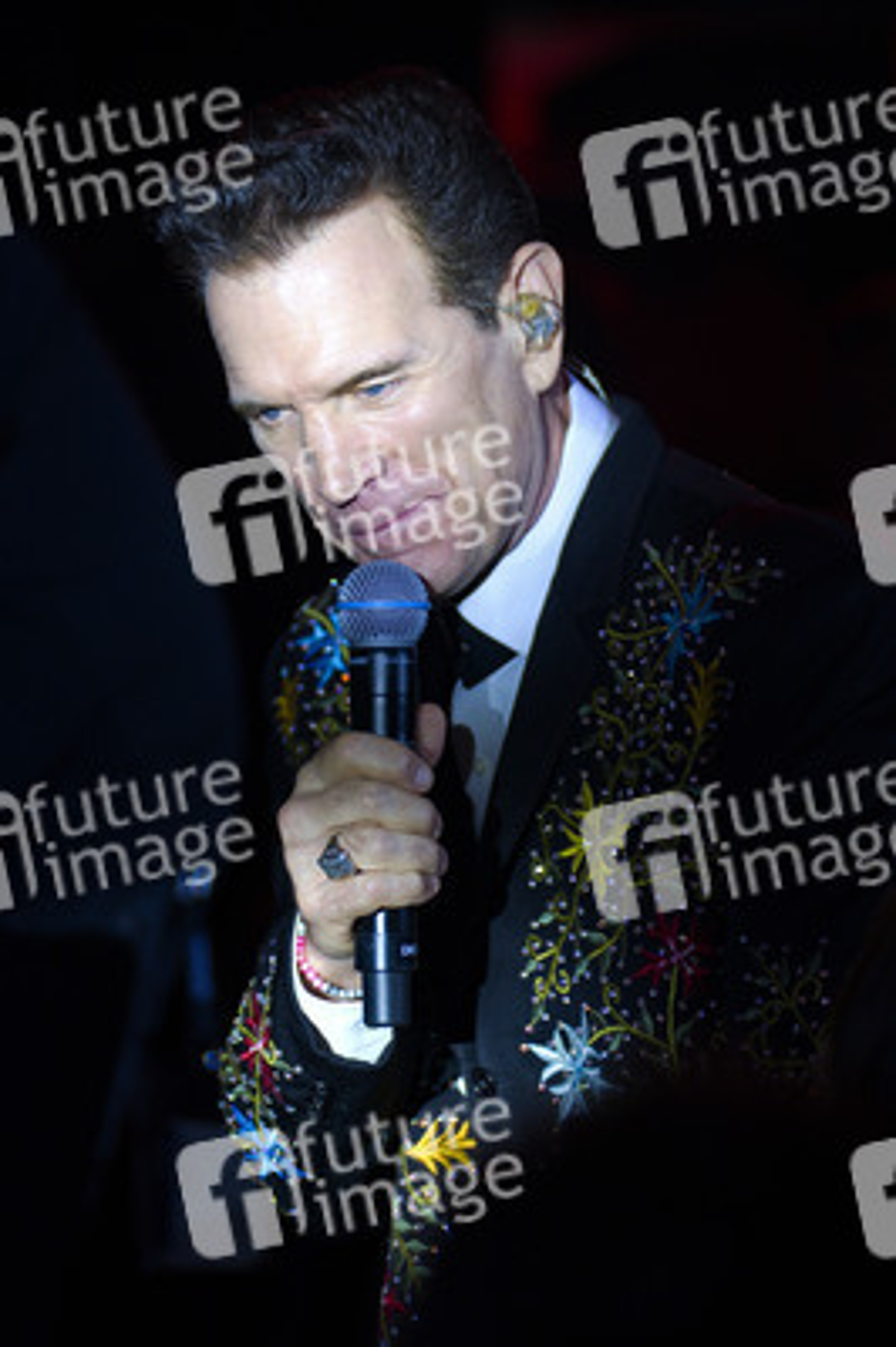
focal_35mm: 120
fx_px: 4487
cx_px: 448
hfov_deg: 11.4
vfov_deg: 17.1
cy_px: 674
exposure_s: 1/250
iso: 1600
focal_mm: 120
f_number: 2.8
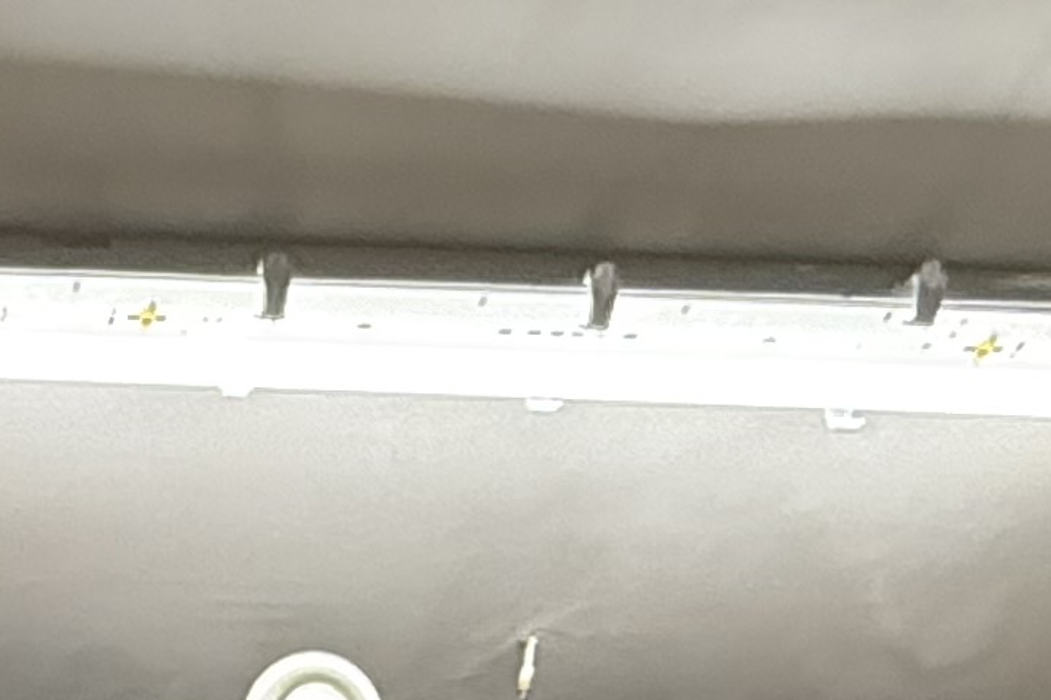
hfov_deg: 22.3
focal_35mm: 82
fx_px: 2393
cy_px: 2154
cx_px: -307
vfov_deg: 10.7
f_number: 2.2
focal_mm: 2.22
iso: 400
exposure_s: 1/50
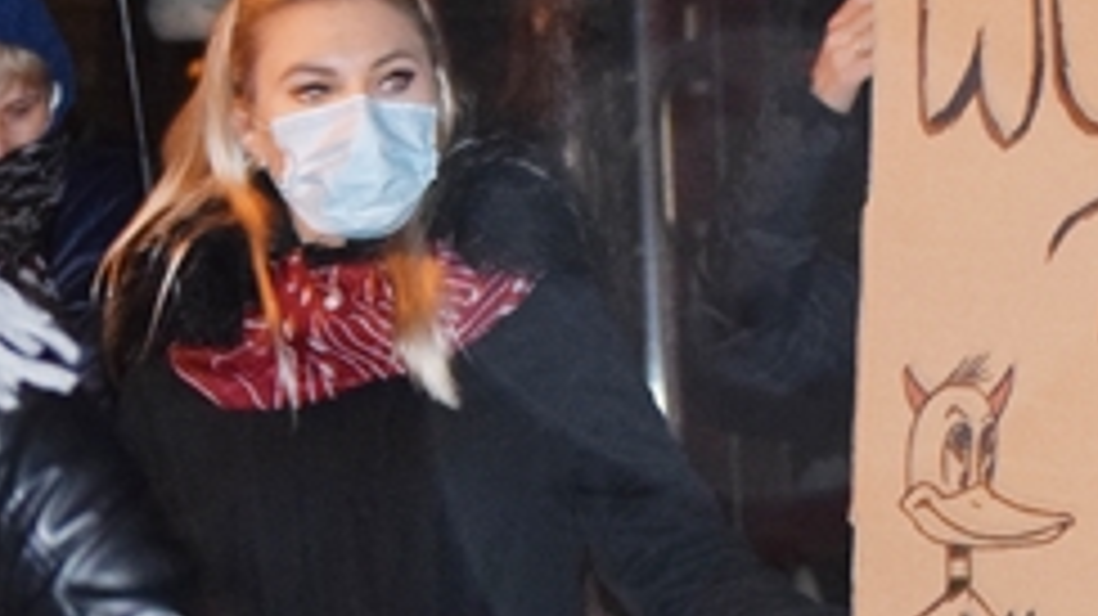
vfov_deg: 4.4
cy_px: 373
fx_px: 8052
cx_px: 1566
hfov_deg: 7.7
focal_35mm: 277
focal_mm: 55
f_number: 4
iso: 3200
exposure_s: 1/60
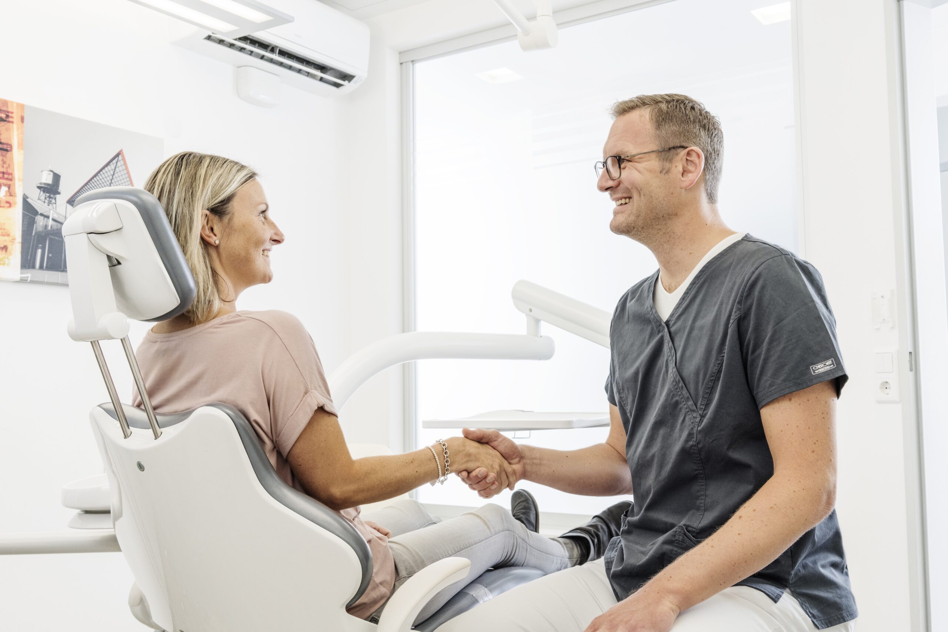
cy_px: 316
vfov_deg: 37.9
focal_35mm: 35
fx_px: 922
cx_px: 474
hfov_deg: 54.4
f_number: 8
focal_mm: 35
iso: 800
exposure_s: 1/125
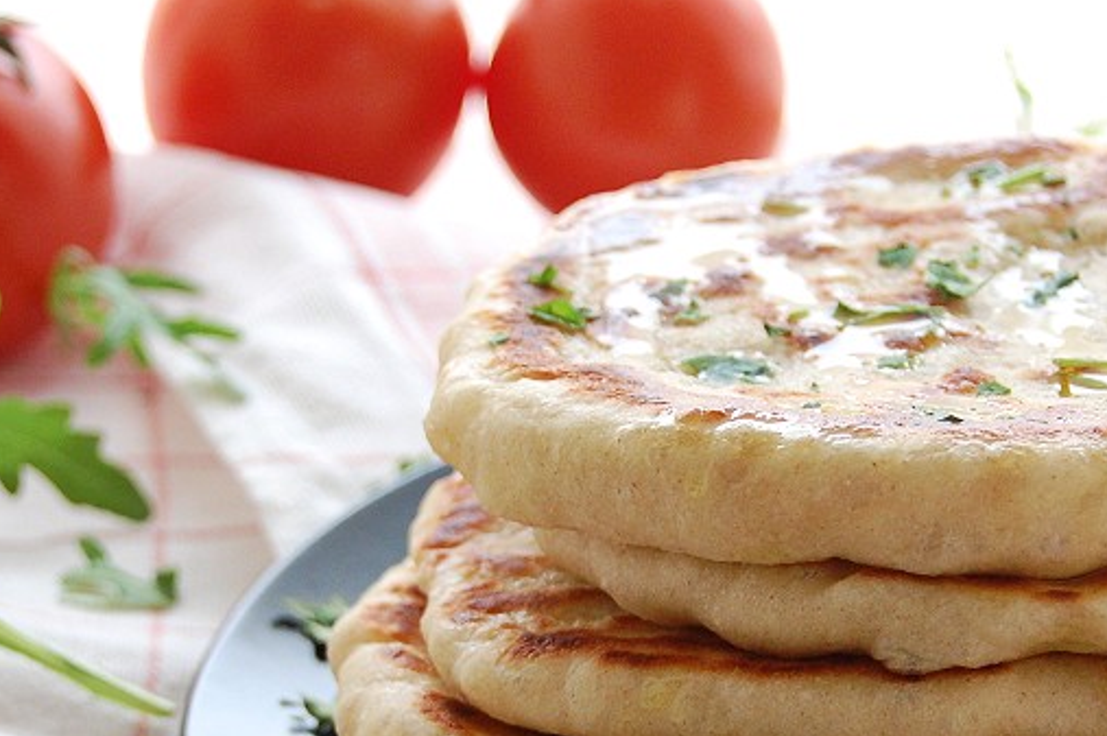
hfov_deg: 15.1
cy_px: 560
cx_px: 638
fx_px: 4178
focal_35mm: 136
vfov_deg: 10.0
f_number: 5.3
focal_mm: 46
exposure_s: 1/50
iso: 800
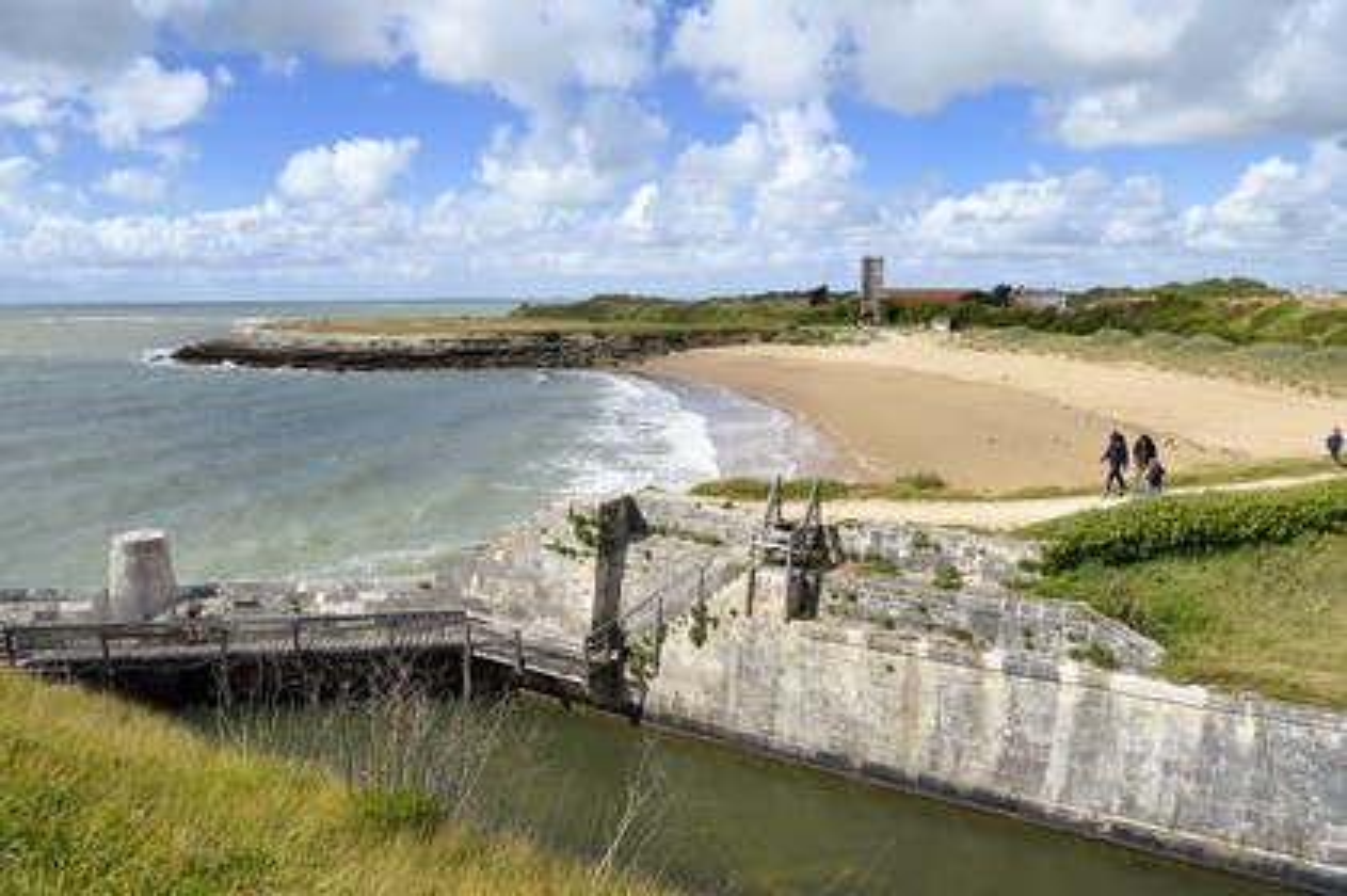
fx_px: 897
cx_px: 674
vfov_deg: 53.1
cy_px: 448
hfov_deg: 73.8
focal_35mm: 24
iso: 200
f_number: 9
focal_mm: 24
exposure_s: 1/500
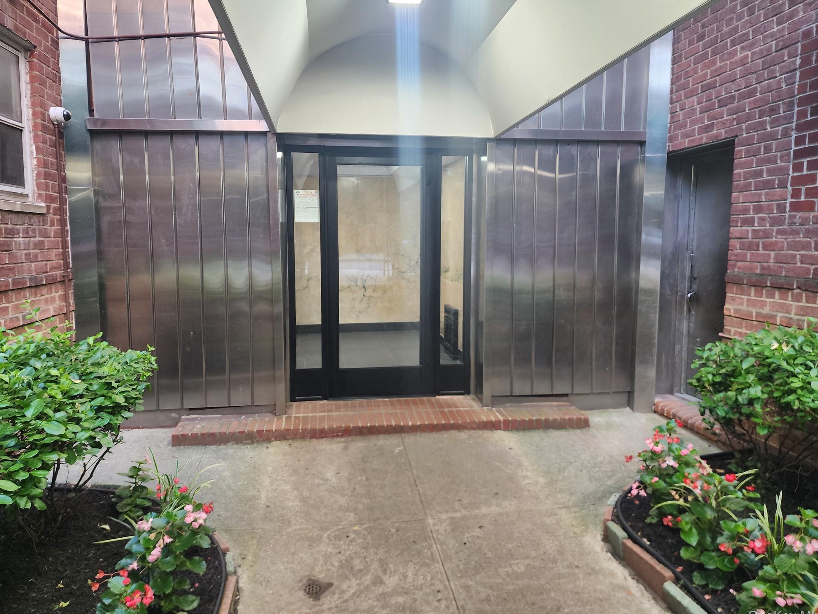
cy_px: 305
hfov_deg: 71.6
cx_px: 406
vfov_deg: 56.8
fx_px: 567
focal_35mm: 24
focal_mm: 6.4
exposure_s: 1/120
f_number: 1.8
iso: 400
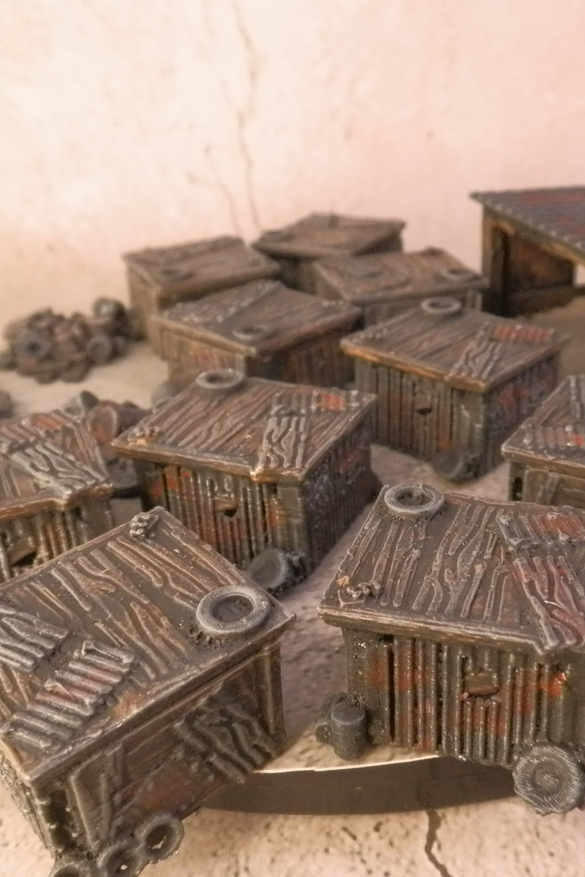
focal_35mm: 39
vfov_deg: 49.6
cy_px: 440
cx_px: 355
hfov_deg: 34.1
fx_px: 950
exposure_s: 1/60
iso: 400
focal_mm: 5
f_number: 3.1
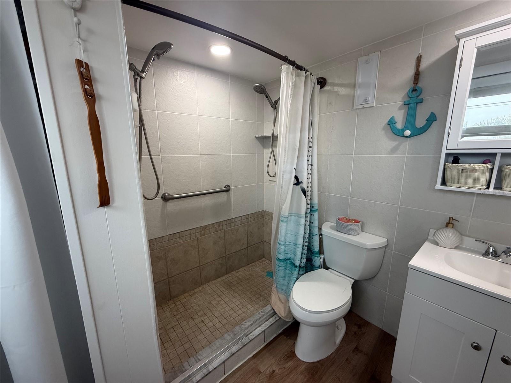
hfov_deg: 102.1
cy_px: 192
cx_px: 256
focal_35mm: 14
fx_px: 207
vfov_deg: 85.7
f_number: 2.2
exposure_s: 1/120
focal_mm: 2.22
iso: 100
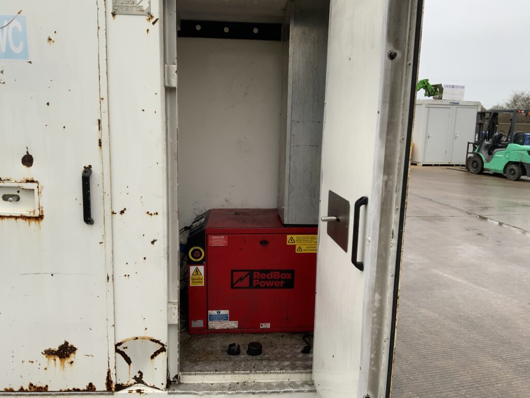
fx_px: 444
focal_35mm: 29
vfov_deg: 48.2
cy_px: 199
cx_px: 265
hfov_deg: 61.7
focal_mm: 3
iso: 50
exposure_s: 1/122
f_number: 1.8
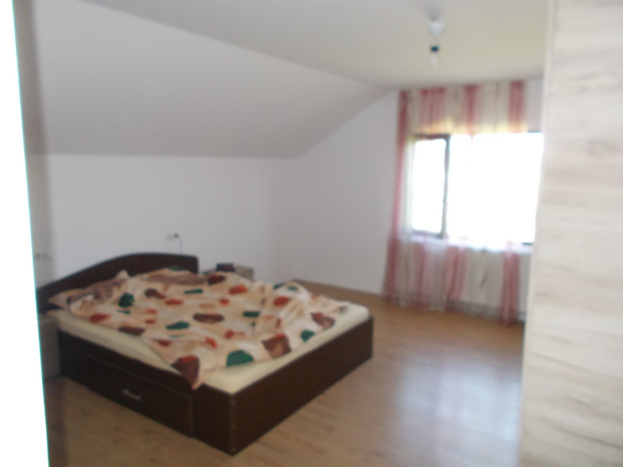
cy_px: 234
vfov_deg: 53.1
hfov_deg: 67.3
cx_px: 312
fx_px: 468
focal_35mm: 26
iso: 220
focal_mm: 4.6
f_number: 3.2
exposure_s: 1/25
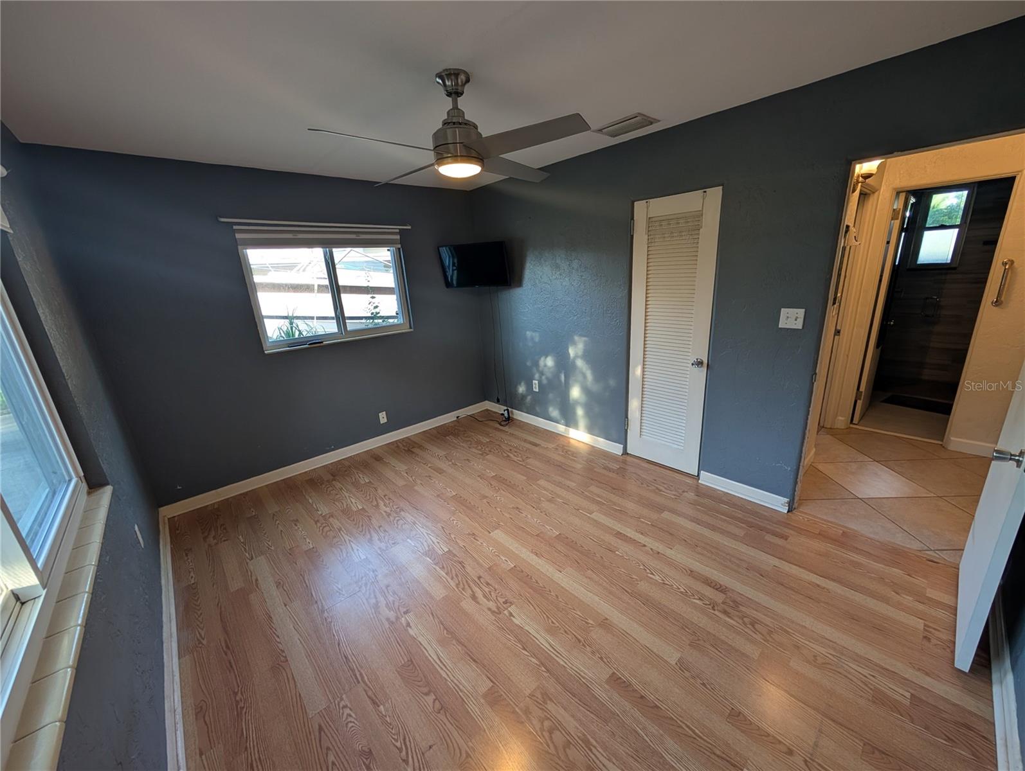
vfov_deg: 94.6
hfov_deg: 110.5
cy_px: 386
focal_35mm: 12
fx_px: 356
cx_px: 512
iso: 65
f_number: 1.7
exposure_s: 1/60
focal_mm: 2.02
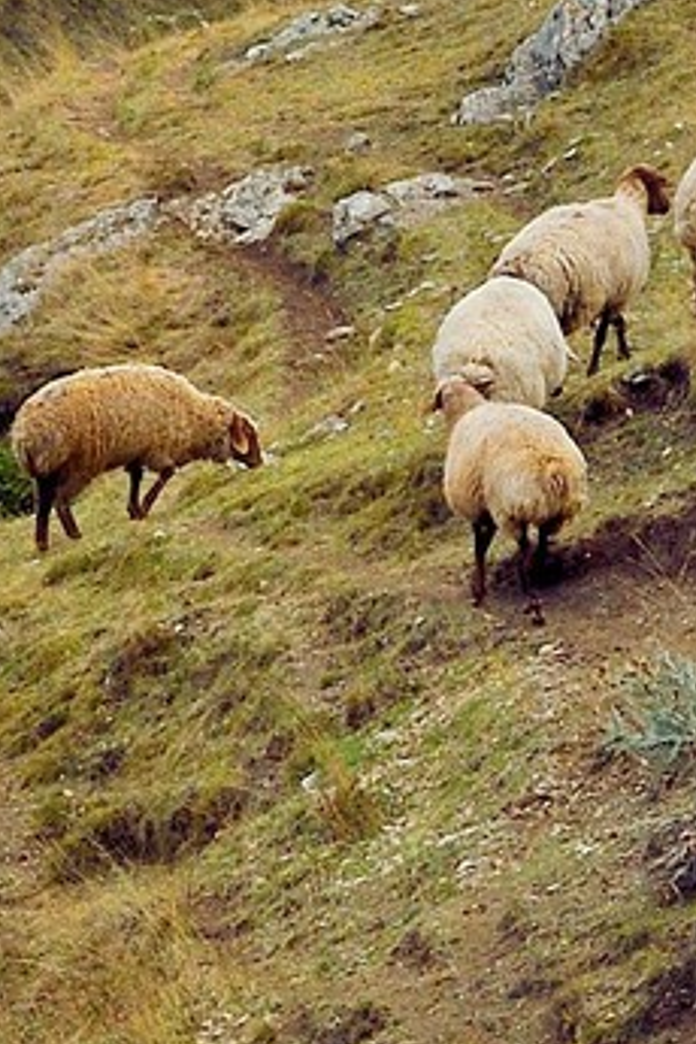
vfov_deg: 1.7
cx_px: 2403
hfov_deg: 1.2
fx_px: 34333
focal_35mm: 1184
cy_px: -1947
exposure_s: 1/250
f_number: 11
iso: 400
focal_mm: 170
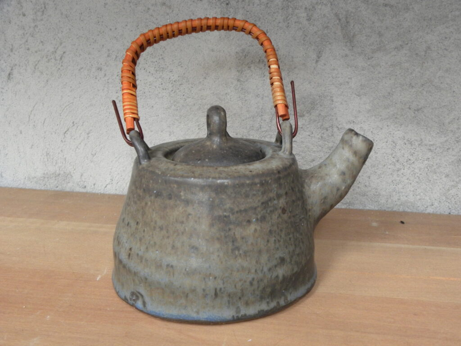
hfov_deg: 45.8
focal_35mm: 41
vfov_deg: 35.1
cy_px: 173
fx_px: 546
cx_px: 230
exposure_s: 1/73.2
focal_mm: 7.3
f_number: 3.2
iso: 263
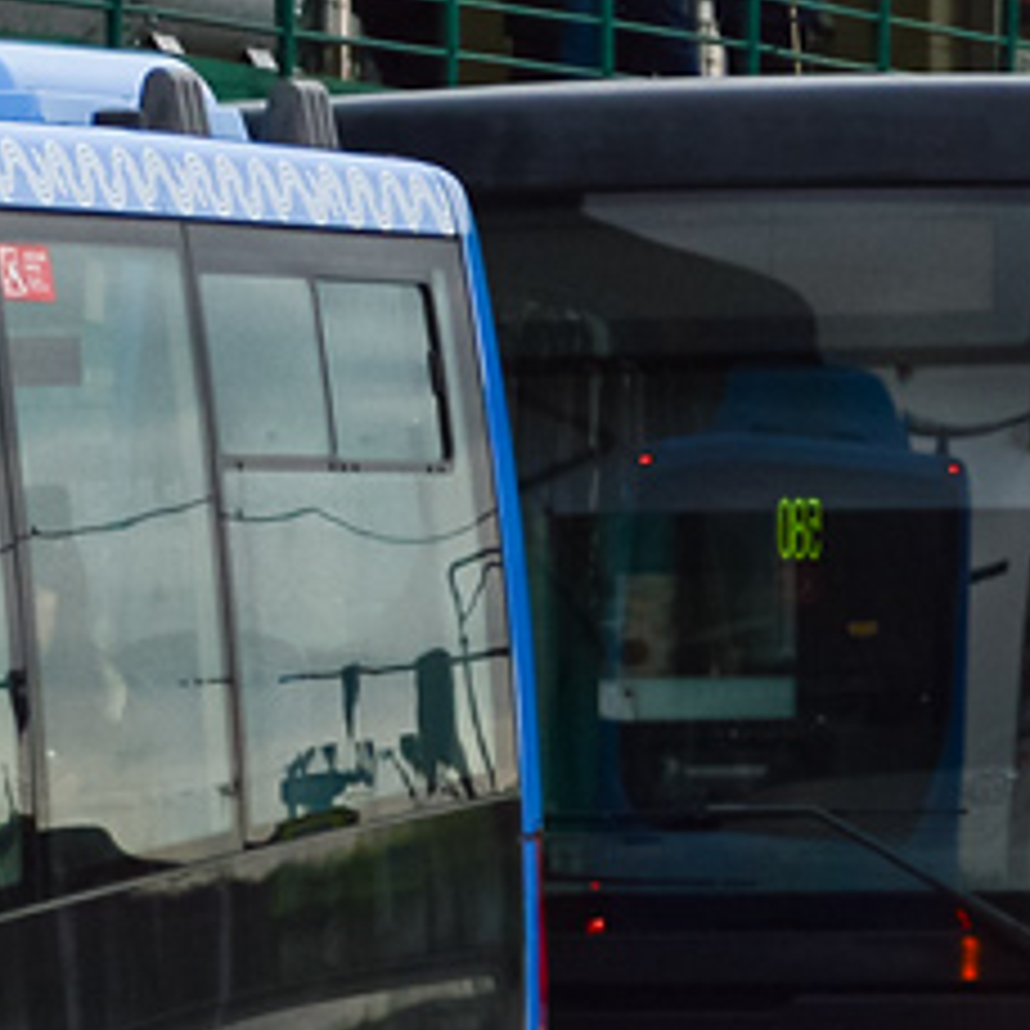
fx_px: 13499
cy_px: 405
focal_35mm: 401
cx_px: -823
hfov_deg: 4.3
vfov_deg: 4.4
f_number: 5.6
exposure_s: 1/250
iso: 200
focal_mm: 48
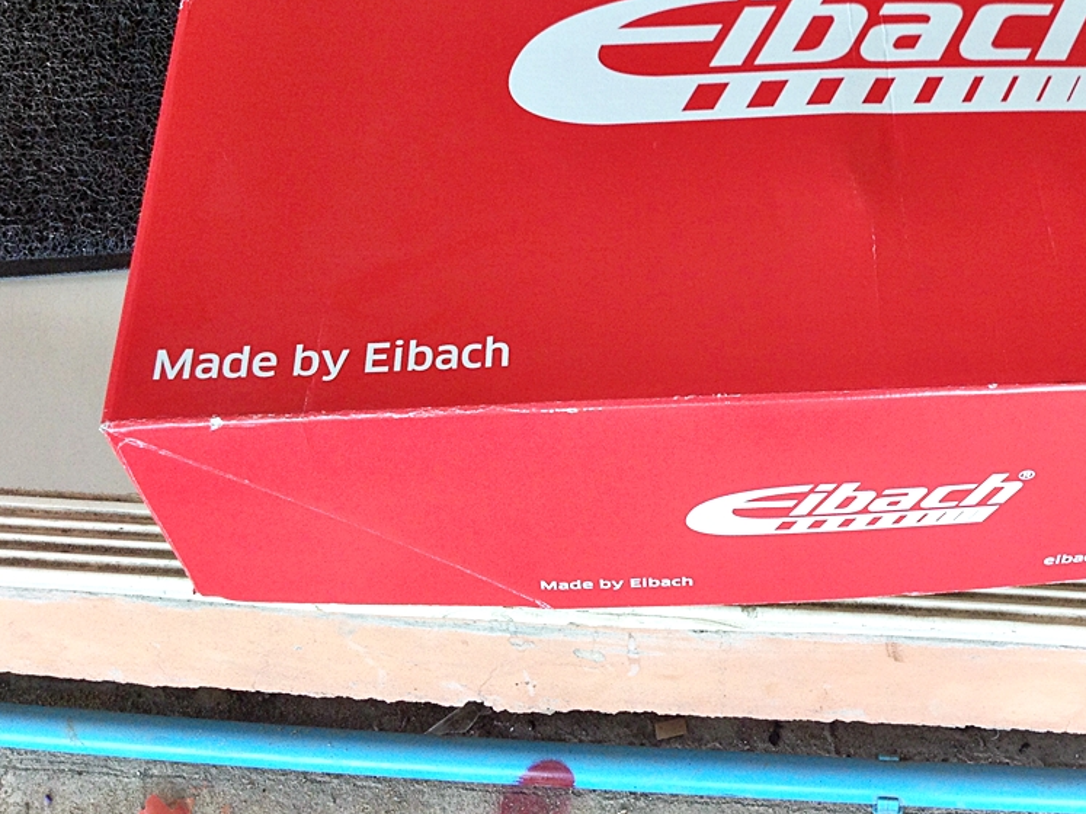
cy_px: 182
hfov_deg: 31.5
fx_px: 1882
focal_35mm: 60
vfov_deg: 24.1
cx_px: 849
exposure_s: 1/60
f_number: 2.4
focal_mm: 4.28
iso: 64
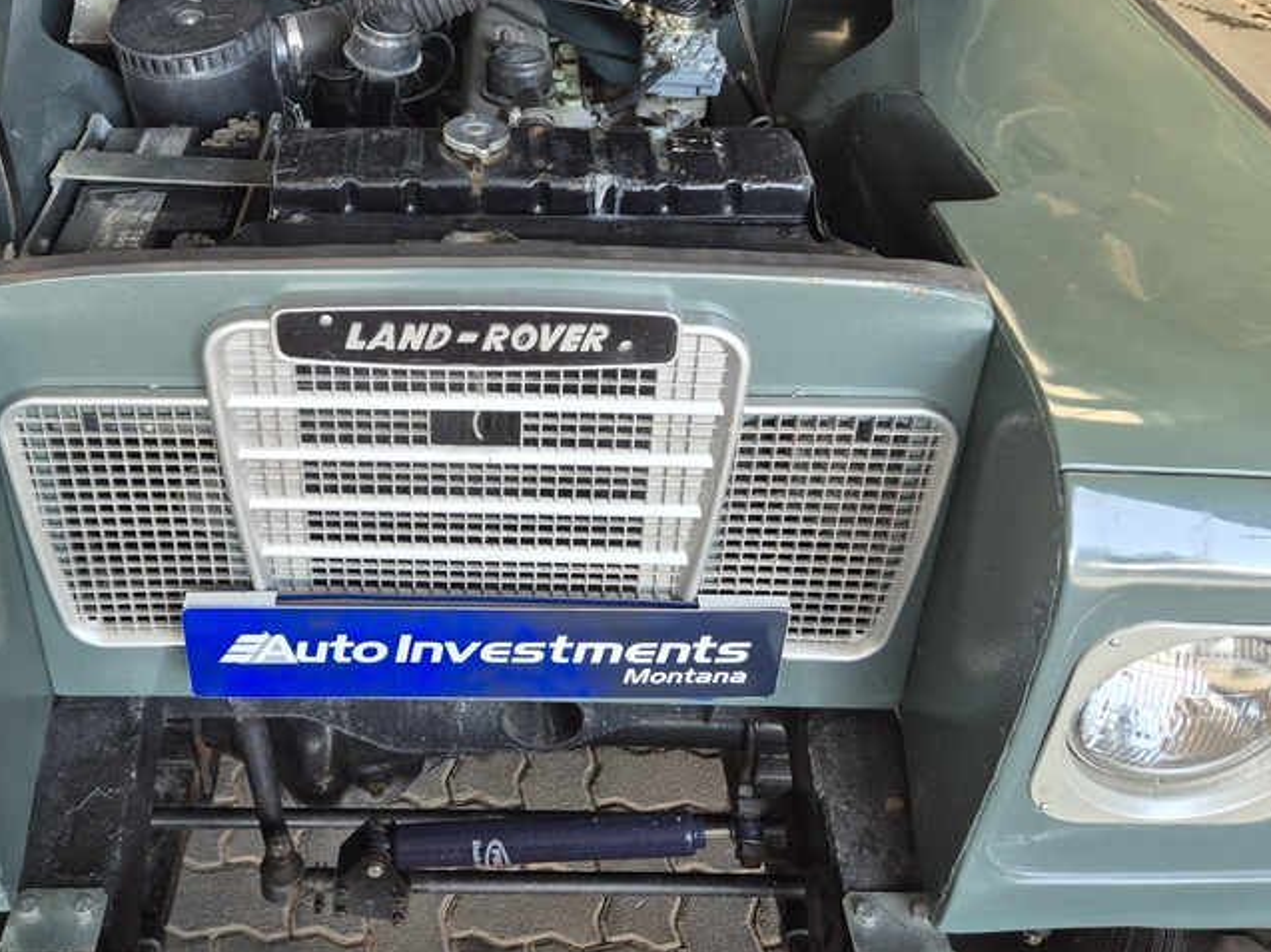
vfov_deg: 37.6
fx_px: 1358
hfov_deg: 49.6
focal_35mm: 37
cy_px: 224
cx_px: 473
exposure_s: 1/180
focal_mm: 5.4
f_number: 1.8
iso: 80
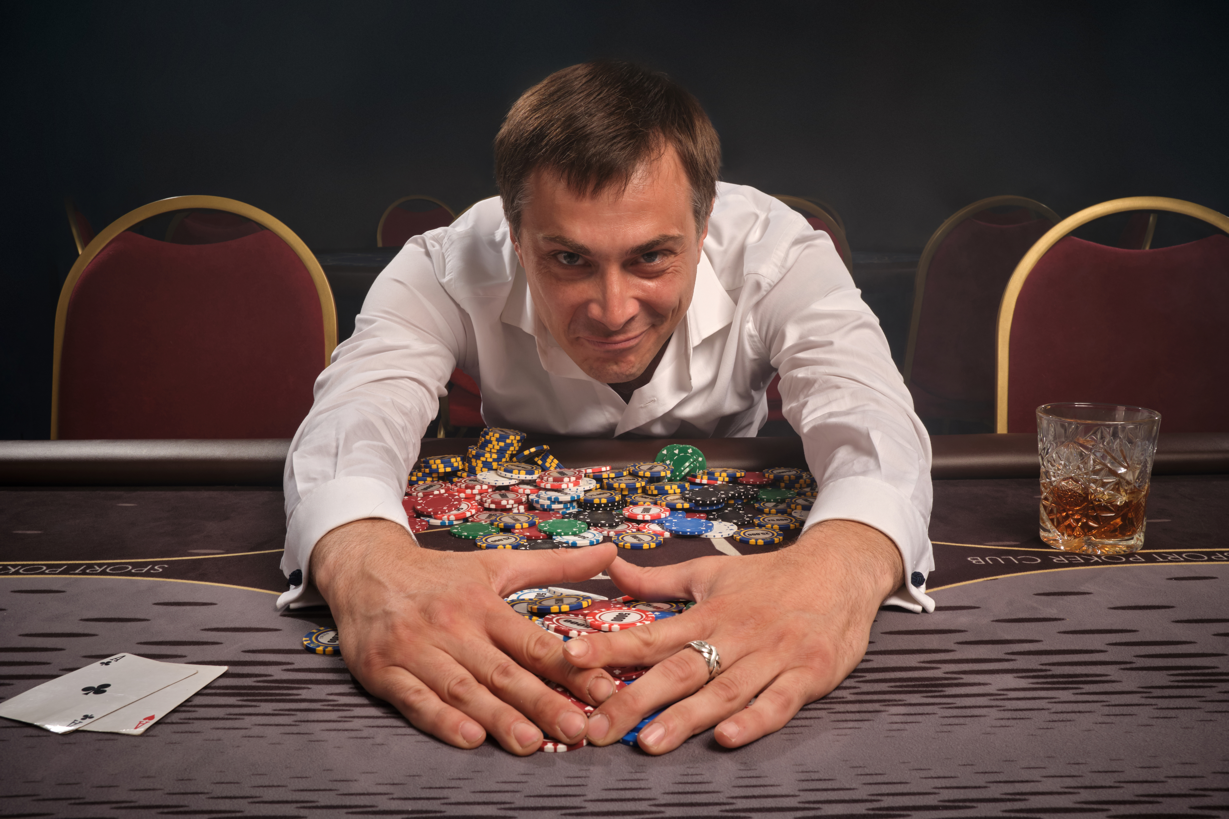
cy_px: 410
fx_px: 1195
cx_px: 614
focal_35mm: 35
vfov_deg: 37.9
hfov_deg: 54.4
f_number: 13
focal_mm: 23
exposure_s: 1/100
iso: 160
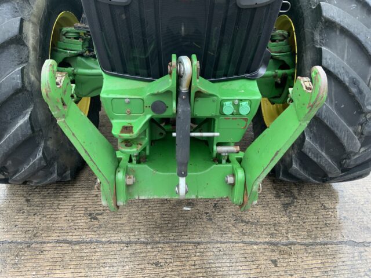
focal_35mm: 29
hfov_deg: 61.7
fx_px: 311
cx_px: 186
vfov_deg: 48.2
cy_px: 139
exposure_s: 1/70
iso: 64
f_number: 1.8
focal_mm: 3
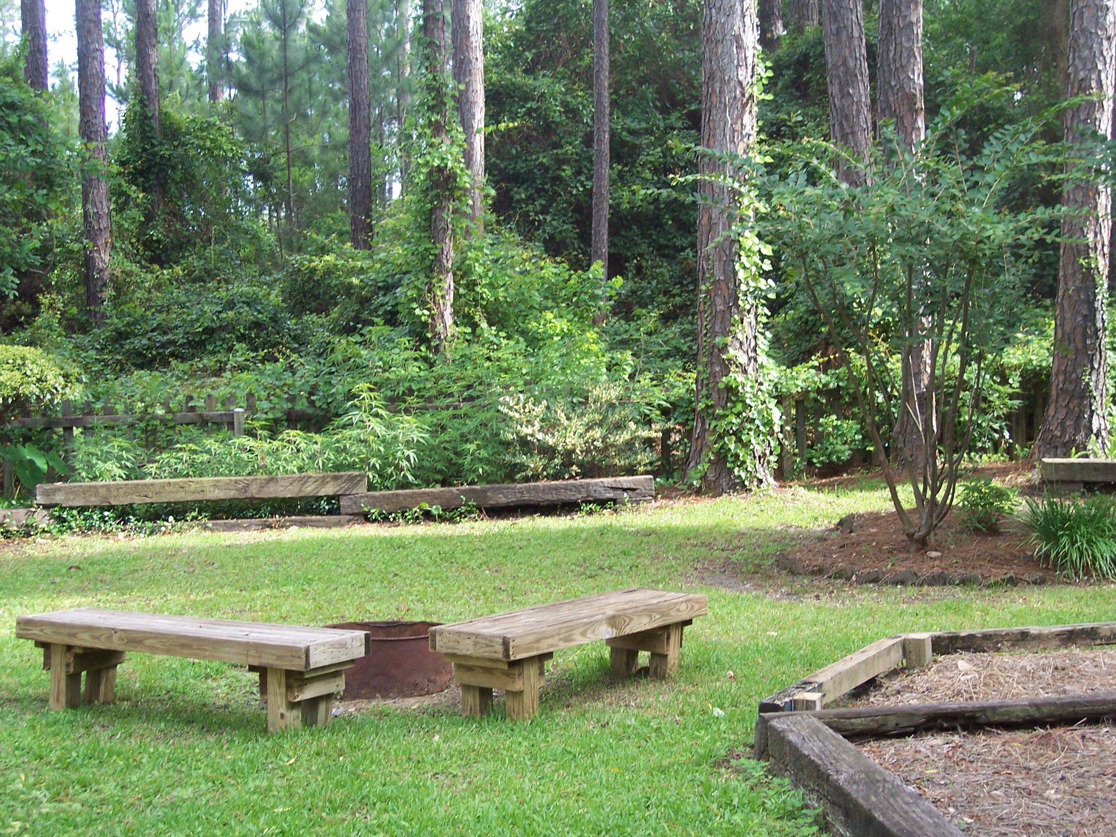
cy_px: 421
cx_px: 561
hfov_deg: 36.2
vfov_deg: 27.5
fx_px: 1708
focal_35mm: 53
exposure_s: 1/90
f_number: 4
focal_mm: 10.7
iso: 100
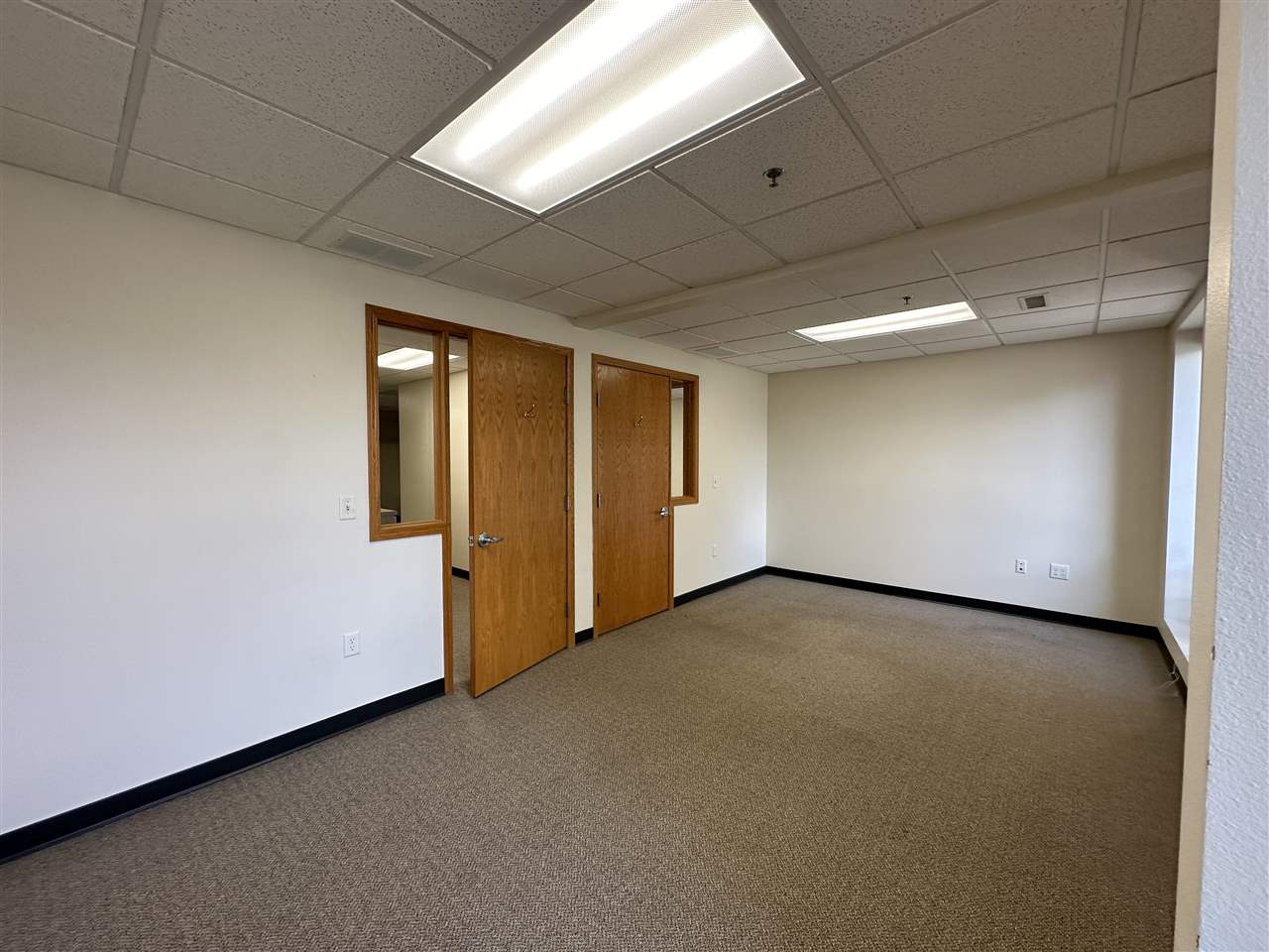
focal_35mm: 14
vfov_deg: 85.7
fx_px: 513
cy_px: 476
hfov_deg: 102.1
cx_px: 634
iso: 125
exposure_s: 1/100
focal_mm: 2.22
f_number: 2.2
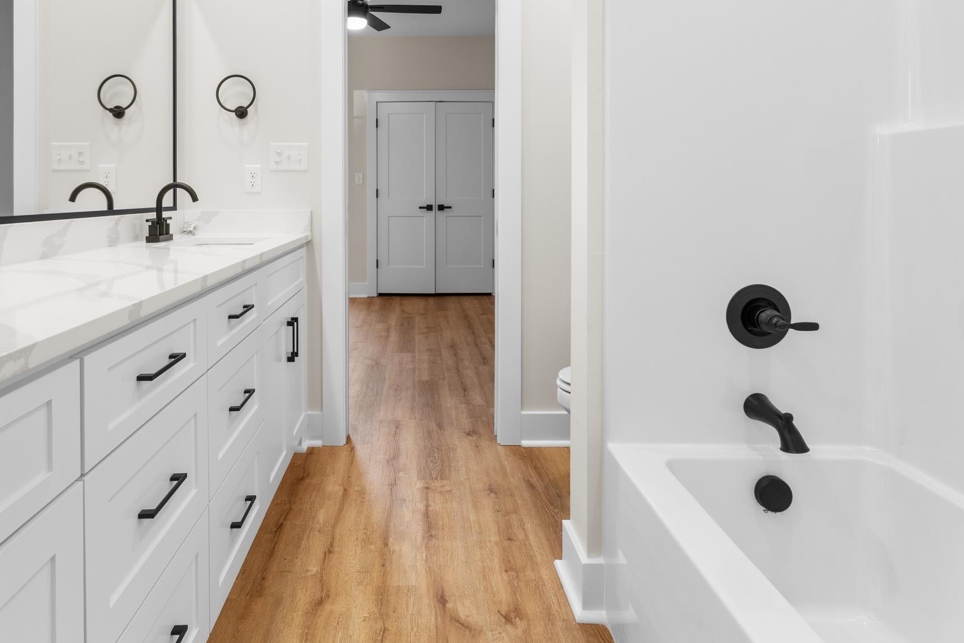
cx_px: 412
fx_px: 589
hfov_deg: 78.1
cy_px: 197
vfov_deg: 55.6
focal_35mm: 22
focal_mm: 10
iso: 200
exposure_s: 1/4
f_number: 9
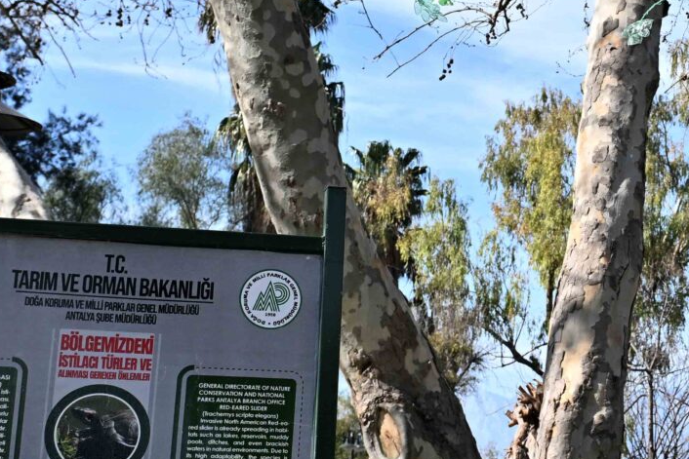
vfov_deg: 15.7
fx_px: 1665
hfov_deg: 22.0
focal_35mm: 87
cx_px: 767
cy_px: 166
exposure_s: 1/640
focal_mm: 24
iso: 200
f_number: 6.3
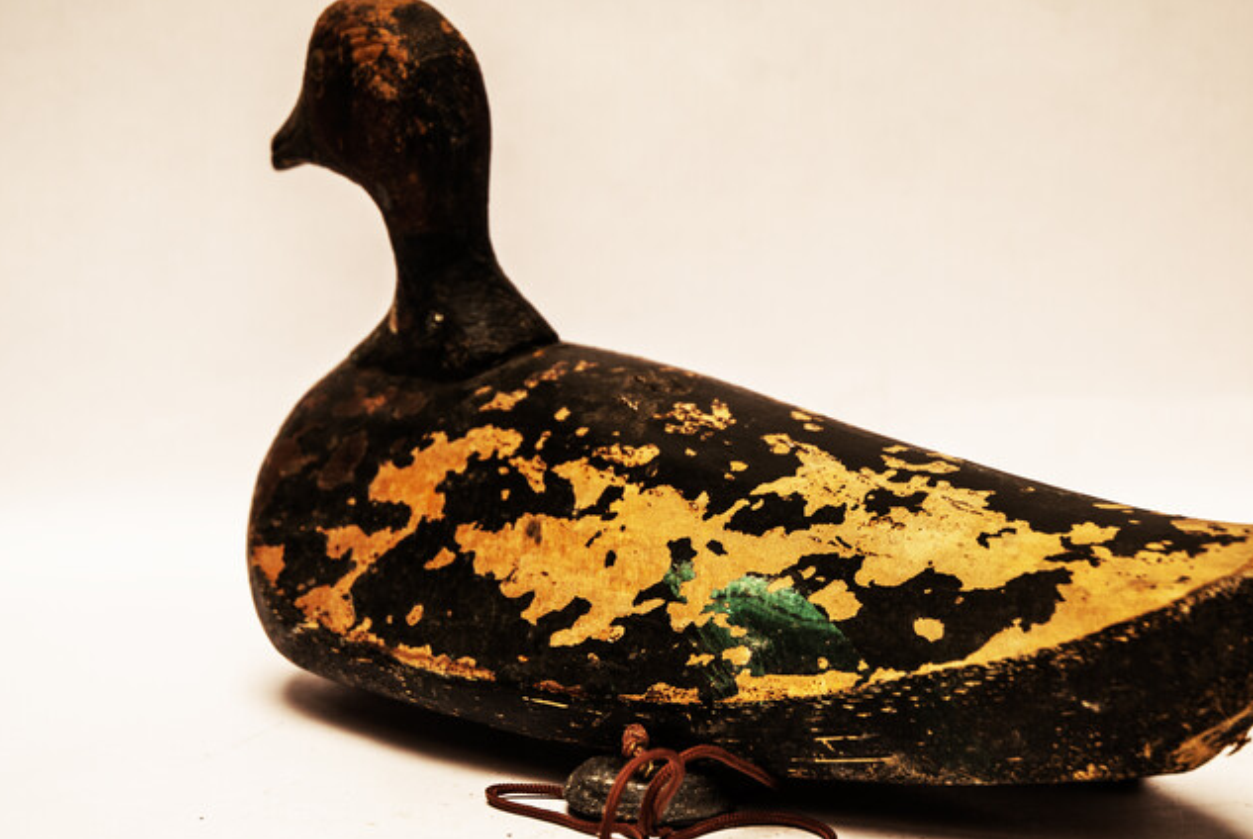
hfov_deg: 22.3
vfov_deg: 15.1
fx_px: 3172
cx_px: 707
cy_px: 447
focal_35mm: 91
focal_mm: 48
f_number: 4.5
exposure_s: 1/10
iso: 100
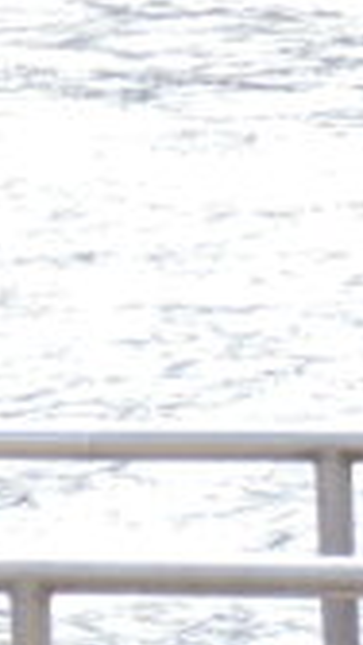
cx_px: -1910
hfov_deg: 1.5
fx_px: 13409
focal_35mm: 784
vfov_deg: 2.7
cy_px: -1132
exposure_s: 1/1250
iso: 400
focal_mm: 16.1
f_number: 4.1
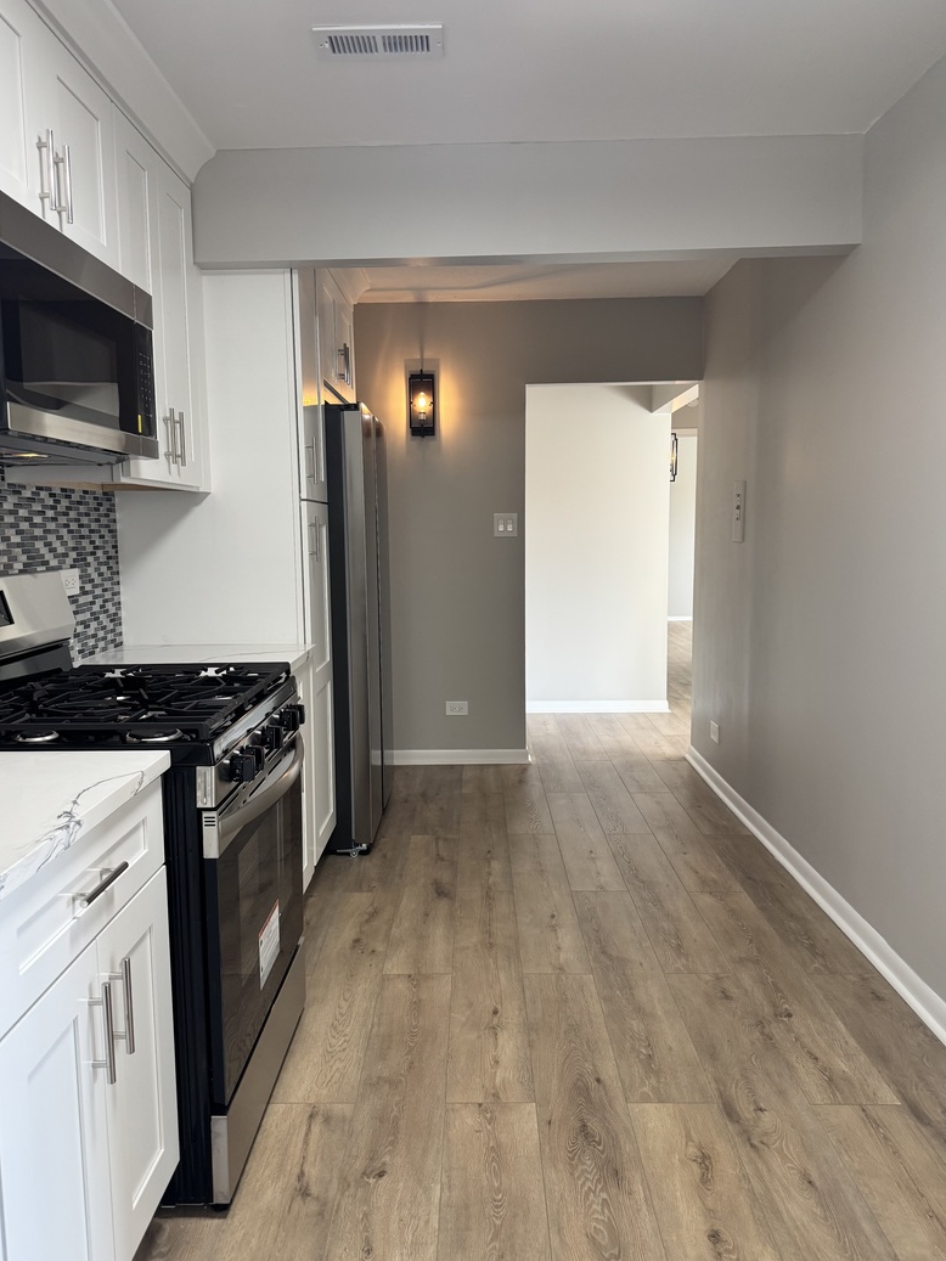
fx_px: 911
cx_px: 458
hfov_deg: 54.9
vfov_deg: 69.4
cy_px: 636
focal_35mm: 25
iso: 200
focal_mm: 6.76
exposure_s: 1/120
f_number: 1.78
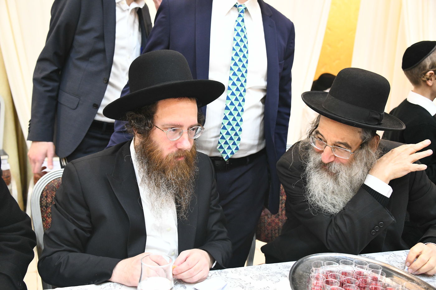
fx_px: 533
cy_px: 145
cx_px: 218
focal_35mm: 44
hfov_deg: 44.5
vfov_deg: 30.5
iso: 4000
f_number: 5
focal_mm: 44
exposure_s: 1/100
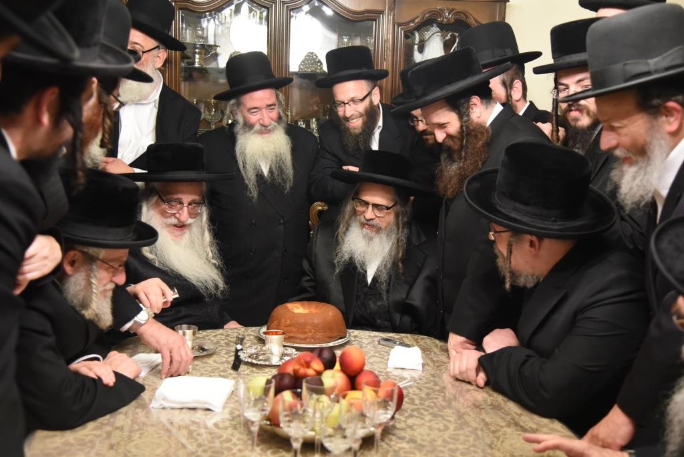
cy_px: 228
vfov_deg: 28.1
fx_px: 912
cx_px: 342
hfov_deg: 41.1
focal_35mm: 48
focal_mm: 48
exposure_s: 1/60
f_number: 4
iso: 4000
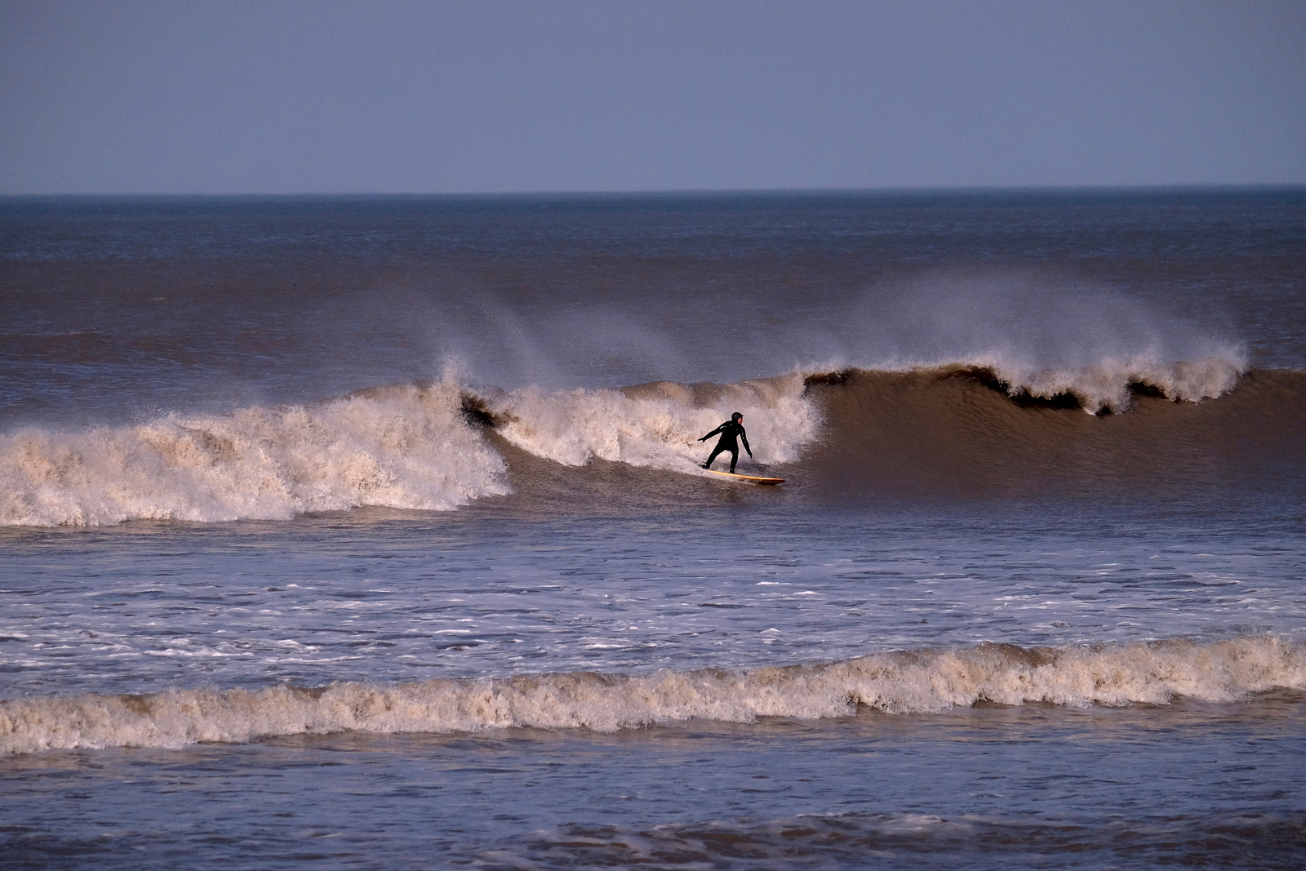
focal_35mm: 345
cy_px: 436
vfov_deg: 4.0
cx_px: 653
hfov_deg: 6.0
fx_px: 12516
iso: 800
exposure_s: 1/9000
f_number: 6.7
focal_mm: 230
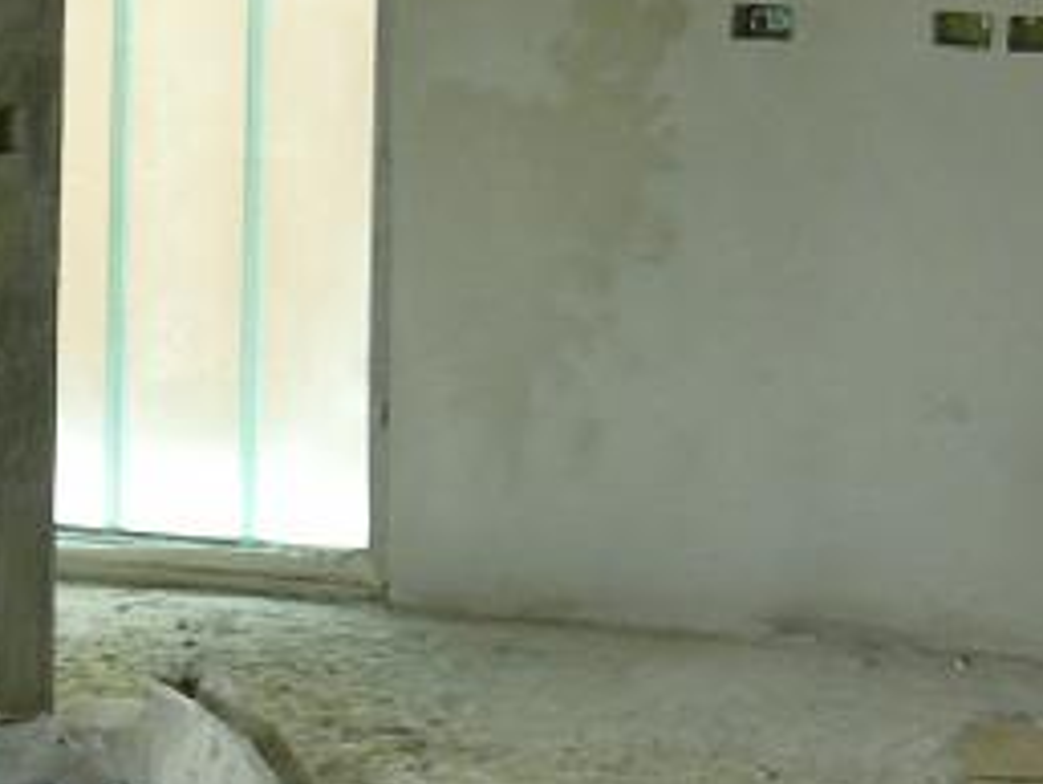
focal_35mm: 109
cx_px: 1335
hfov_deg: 17.0
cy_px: -118
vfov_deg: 13.3
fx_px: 3286
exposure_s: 1/13
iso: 200
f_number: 2.8
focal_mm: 7.4
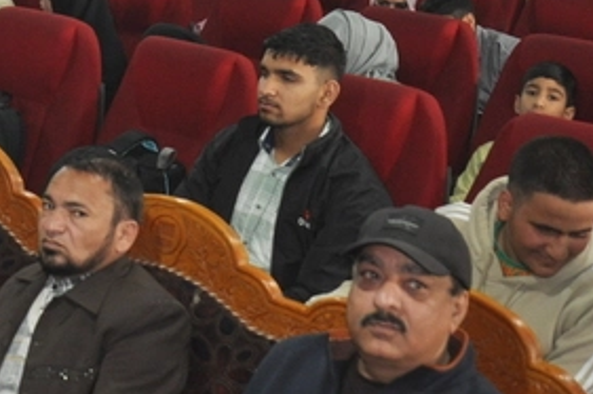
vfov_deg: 14.0
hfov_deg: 19.7
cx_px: -158
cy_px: 8
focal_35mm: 96
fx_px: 1580
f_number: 3.5
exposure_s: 1/60
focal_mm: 24
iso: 800
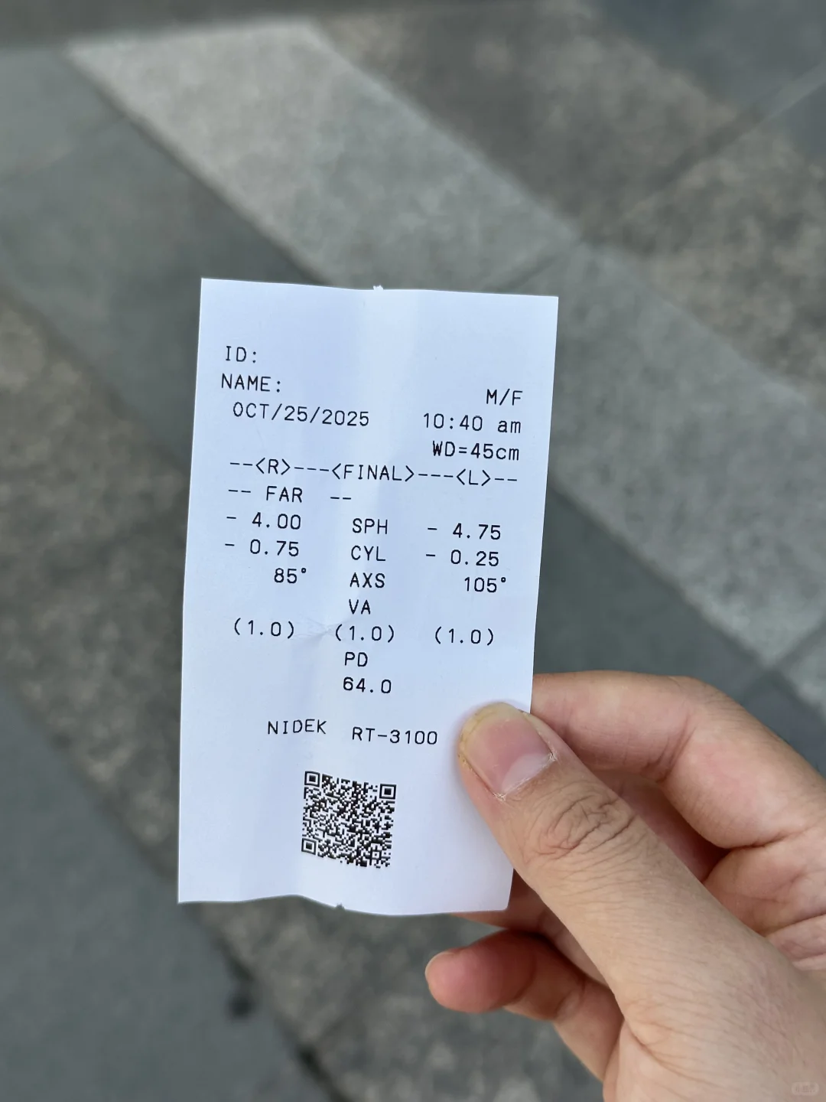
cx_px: 413
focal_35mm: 48
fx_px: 1527
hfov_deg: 30.3
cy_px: 551
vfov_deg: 39.7
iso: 64
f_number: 1.78
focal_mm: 6.86
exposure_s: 1/1357
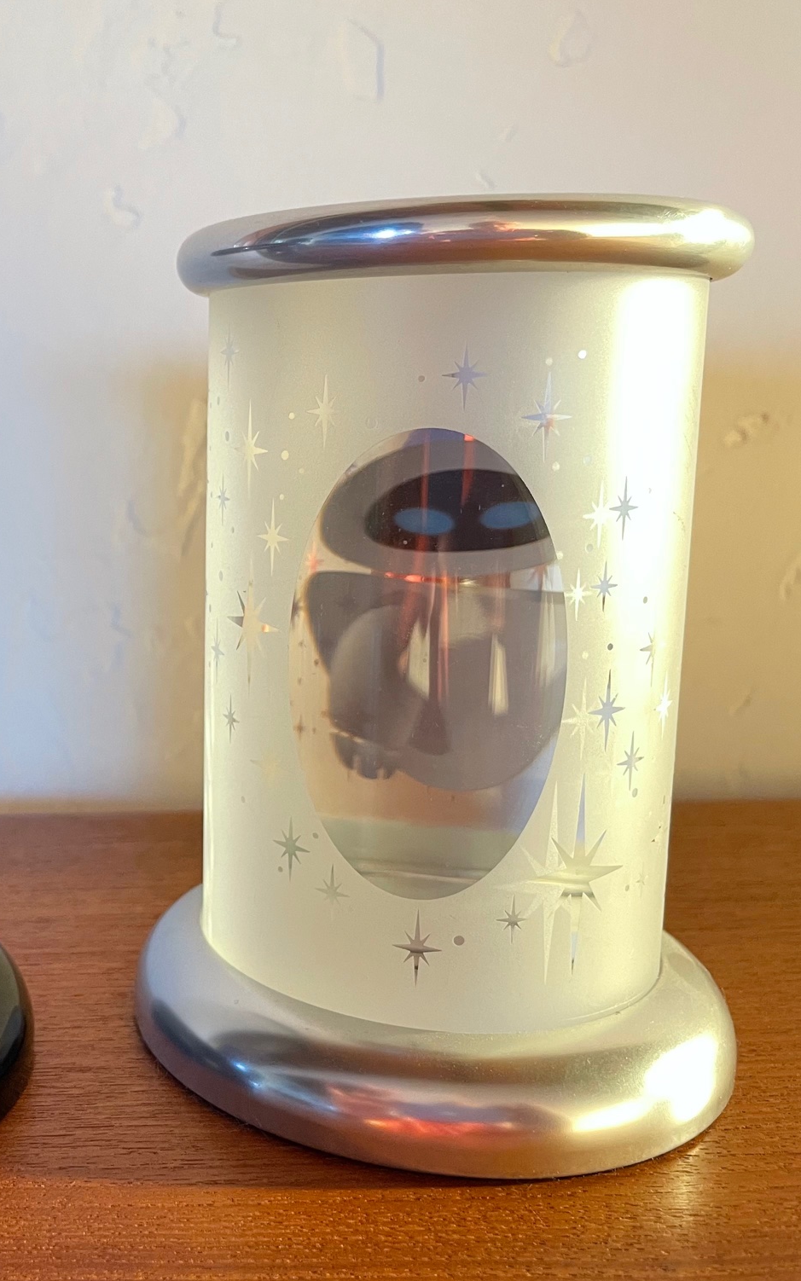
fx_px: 1292
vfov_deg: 52.7
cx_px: 56
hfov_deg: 32.5
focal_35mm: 37
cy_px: 641
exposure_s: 1/76
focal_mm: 4.2
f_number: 1.6
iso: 125
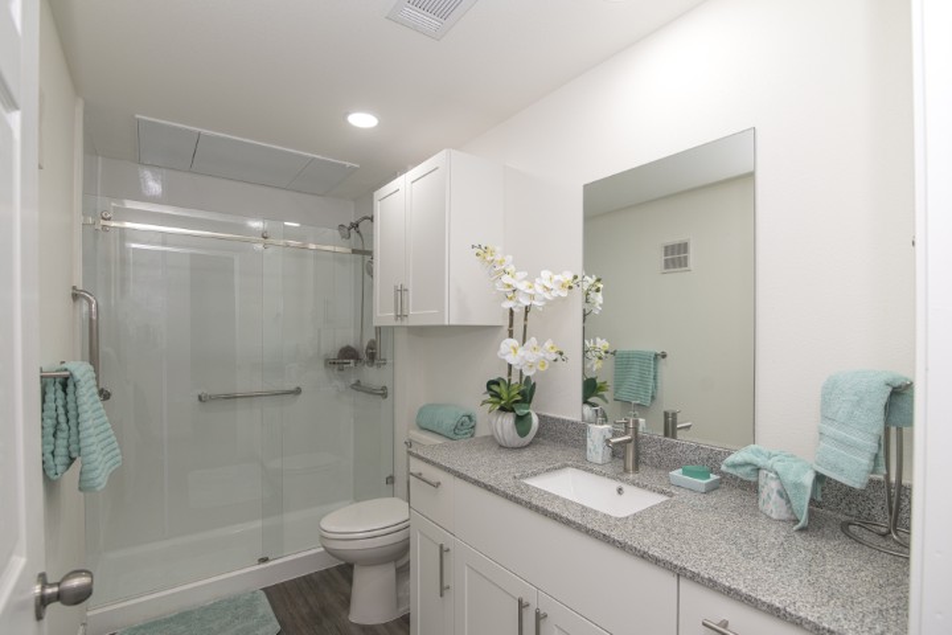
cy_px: 318
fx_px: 423
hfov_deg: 96.7
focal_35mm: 16
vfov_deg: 73.7
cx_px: 476
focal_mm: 16
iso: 100
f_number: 4.5
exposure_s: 1/60
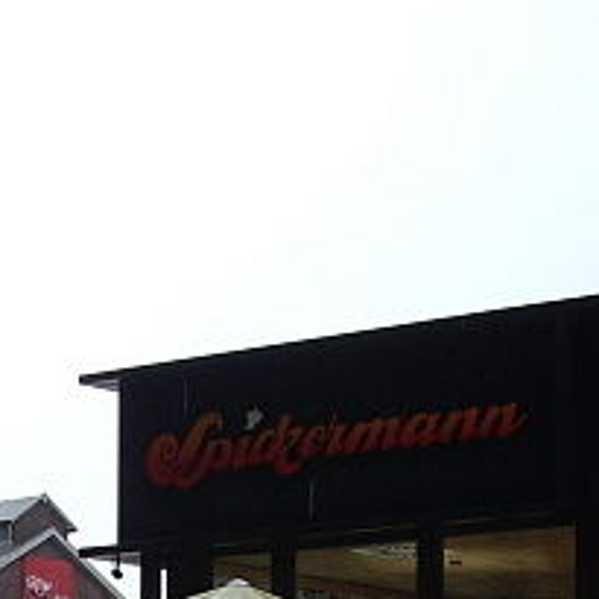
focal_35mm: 131
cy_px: 859
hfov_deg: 13.1
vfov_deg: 12.7
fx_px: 2565
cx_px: -53
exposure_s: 1/100
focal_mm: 7.9
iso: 100
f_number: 2.8
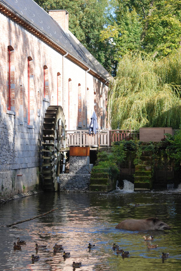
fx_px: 790
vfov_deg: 19.4
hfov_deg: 13.1
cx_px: 90
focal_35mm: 105
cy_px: 136
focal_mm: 70
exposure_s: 1/200
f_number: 5.6
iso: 100
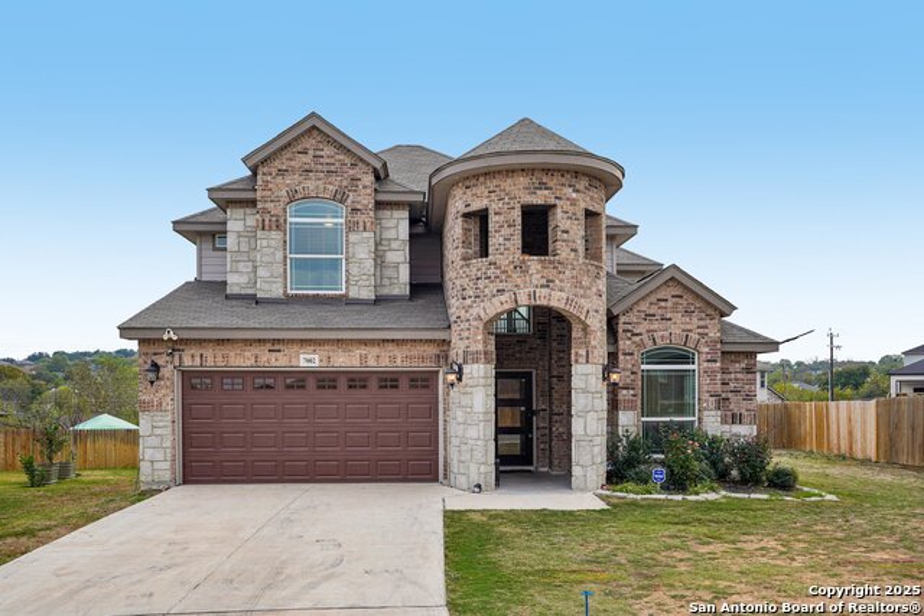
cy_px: 308
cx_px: 462
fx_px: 744
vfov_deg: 45.0
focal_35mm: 29
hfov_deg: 63.6
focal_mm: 29
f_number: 8
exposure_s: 1/80
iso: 100
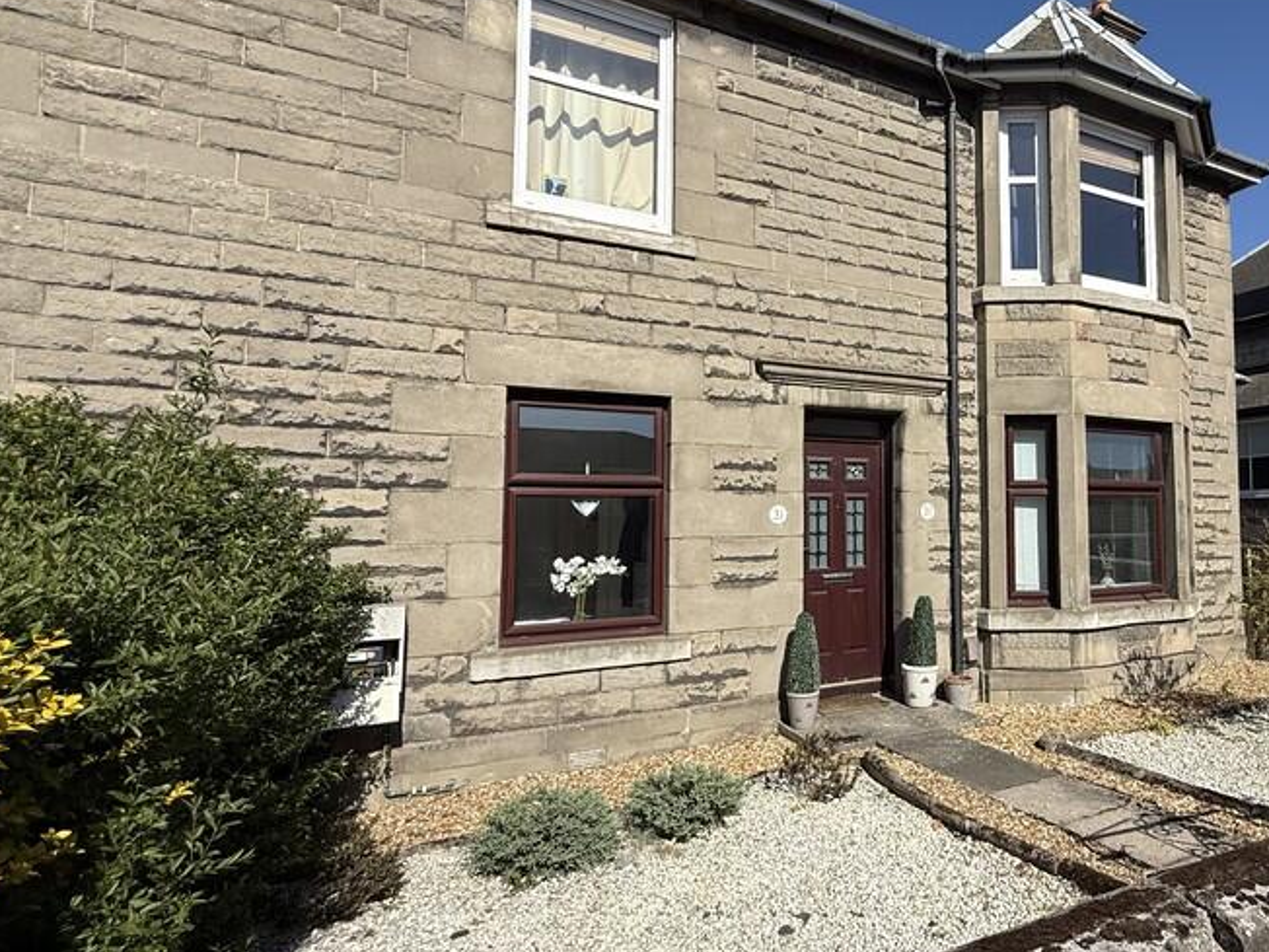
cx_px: 913
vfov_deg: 61.1
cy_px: 469
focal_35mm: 22
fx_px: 807
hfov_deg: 72.4
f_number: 2.2
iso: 50
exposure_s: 1/2717
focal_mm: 2.22
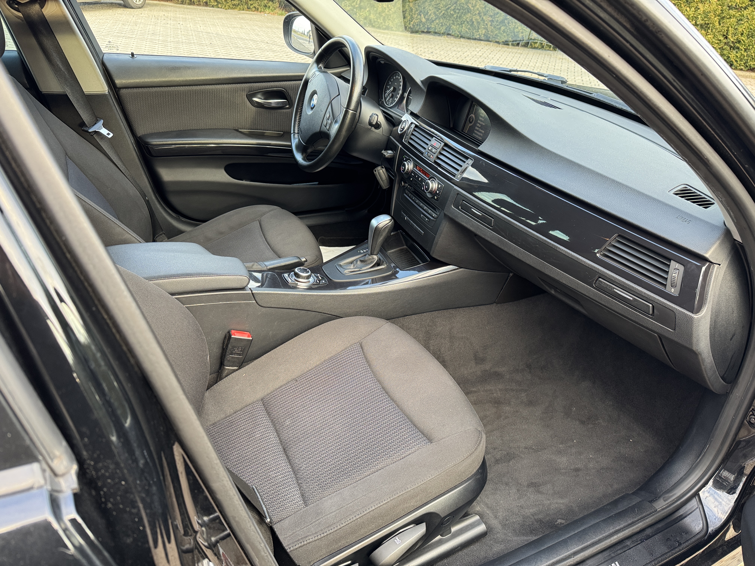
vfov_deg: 56.8
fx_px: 523
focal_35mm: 24
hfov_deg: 71.6
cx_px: 378
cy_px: 283
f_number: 1.78
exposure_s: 1/86
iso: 200
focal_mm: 6.76
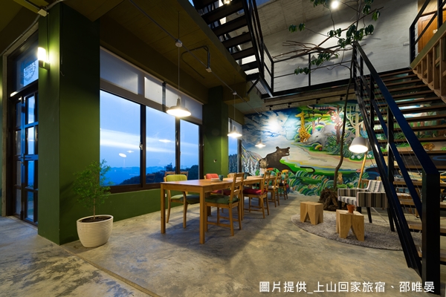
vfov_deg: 81.2
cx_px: 223
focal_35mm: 14
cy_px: 148
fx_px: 173
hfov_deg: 104.3
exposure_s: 1
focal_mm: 14
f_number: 11
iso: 200
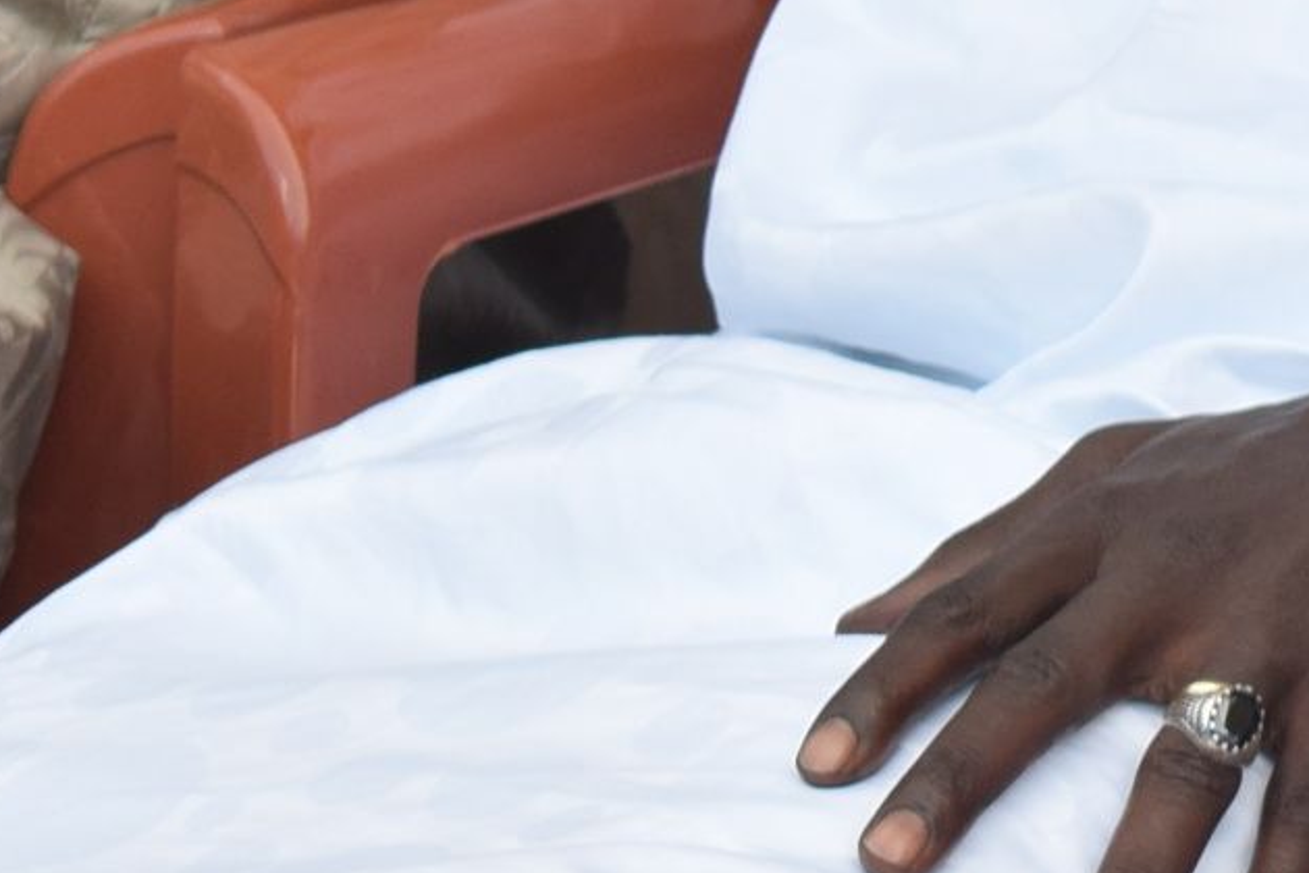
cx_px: 2030
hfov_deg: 5.2
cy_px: -831
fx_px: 14266
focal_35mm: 392
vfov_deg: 3.5
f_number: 5.6
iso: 320
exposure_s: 1/250
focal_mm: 55
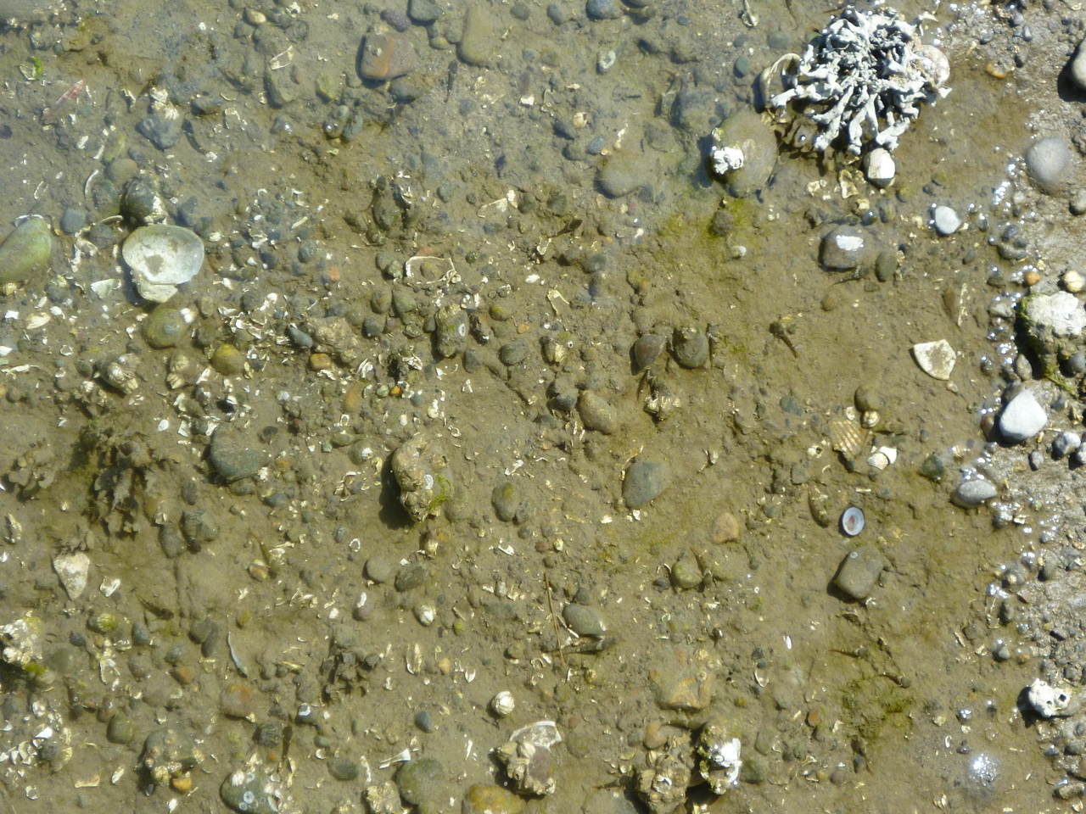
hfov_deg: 7.9
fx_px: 7843
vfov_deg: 5.9
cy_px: 407
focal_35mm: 250
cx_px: 543
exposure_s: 1/125
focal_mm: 36
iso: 100
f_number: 5.9
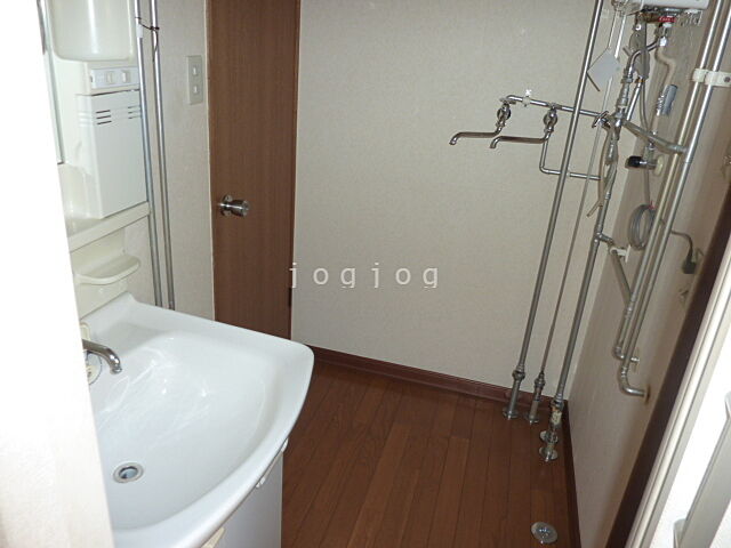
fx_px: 528
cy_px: 274
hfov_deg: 69.4
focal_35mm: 25
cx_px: 366
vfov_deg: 54.9
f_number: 3.3
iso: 80
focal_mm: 4.1
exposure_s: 1/30
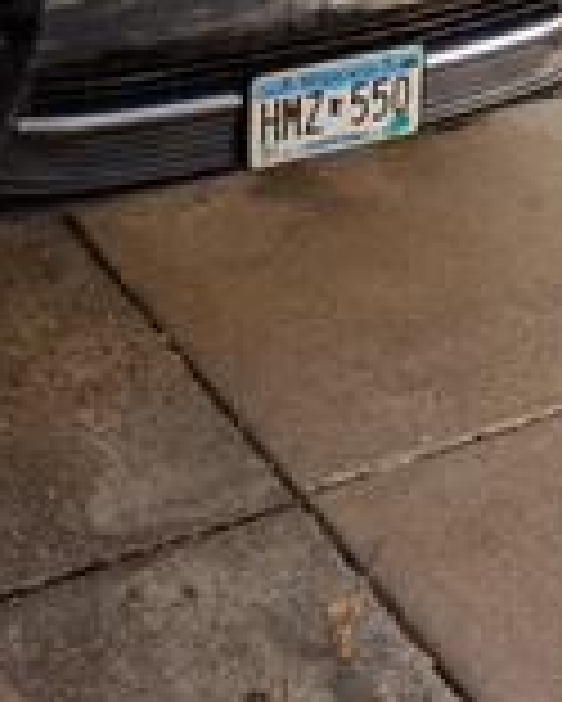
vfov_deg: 26.9
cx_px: 112
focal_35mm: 64
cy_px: -90
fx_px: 1329
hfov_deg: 23.5
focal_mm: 4.38
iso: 47
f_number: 1.73
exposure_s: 1/544
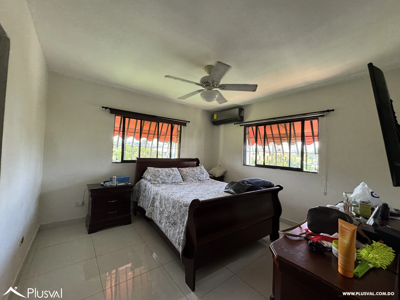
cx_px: 200
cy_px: 150
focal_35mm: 14
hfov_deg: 102.1
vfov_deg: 85.7
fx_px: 162
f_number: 2.2
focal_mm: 2.22
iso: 160
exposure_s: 1/99
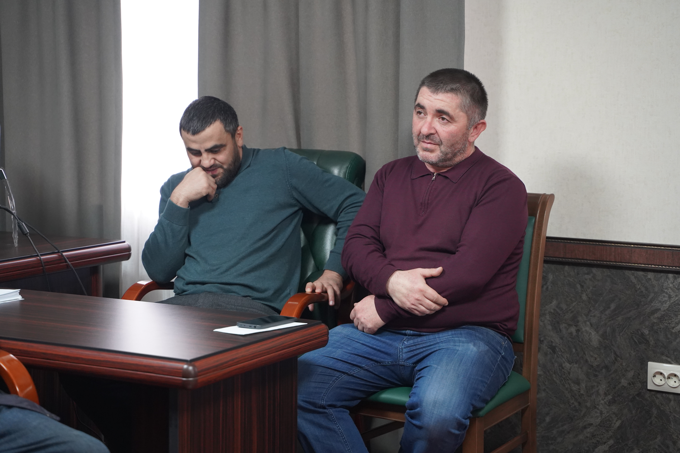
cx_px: 340
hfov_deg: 27.0
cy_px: 226
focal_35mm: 75
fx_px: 1417
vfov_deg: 18.2
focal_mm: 75
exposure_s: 1/160
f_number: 4
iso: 4000
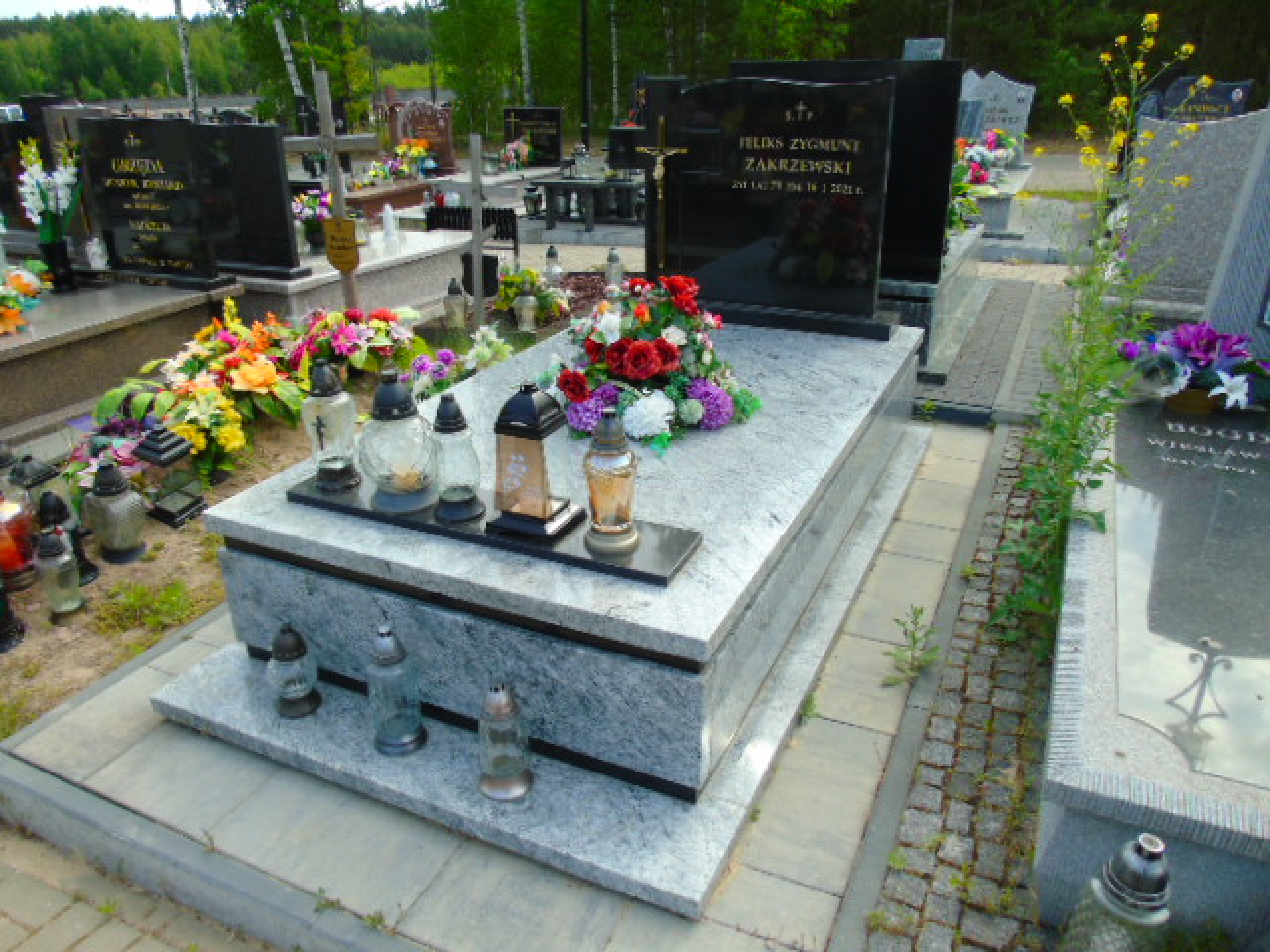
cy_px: 476
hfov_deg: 69.4
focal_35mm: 25
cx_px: 635
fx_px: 917
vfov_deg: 54.9
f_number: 3.4
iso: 80
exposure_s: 1/400
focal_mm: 4.4
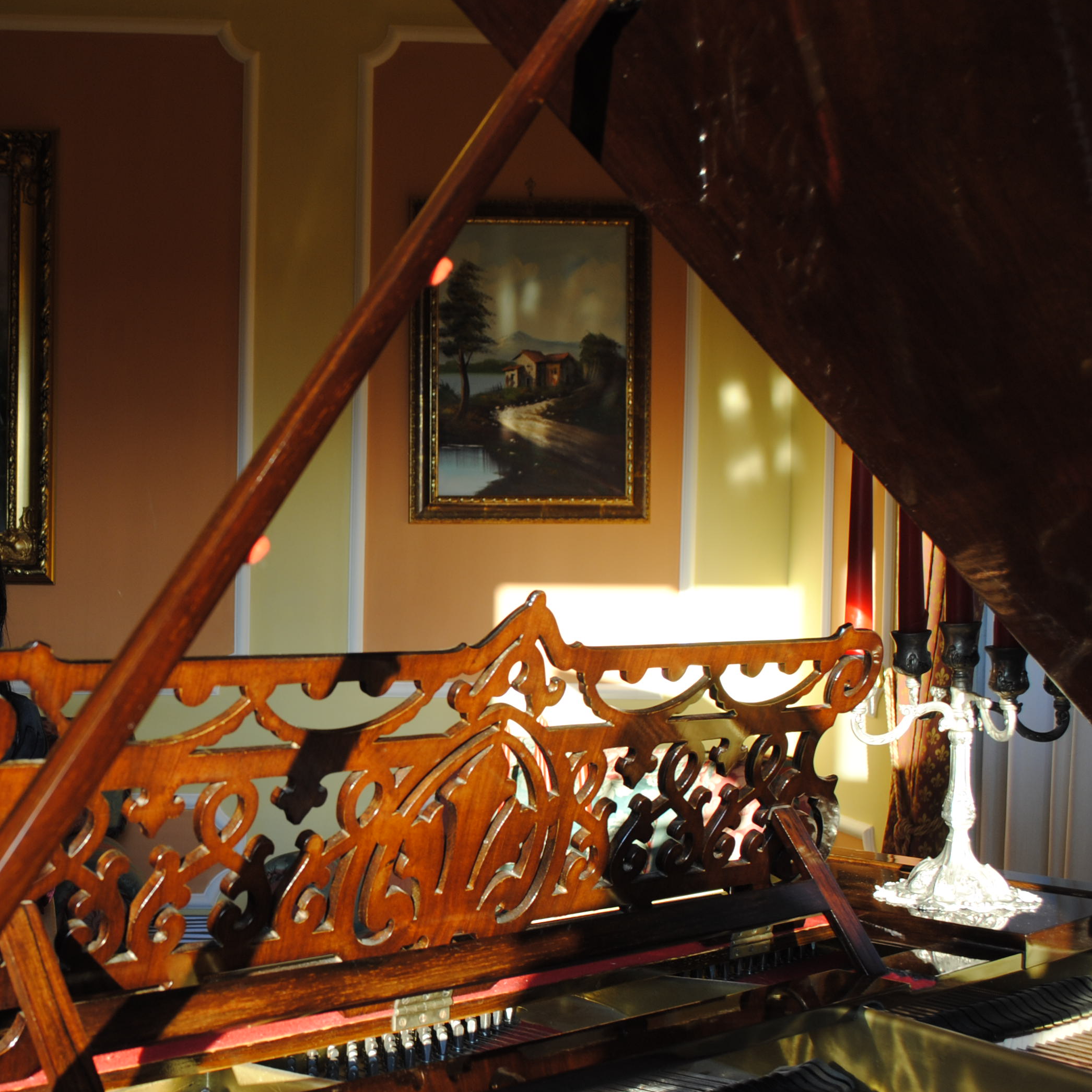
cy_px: 645
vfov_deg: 32.7
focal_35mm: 52
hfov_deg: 31.6
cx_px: 167
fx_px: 1856
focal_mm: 22
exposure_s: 1/20
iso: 100
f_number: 6.3
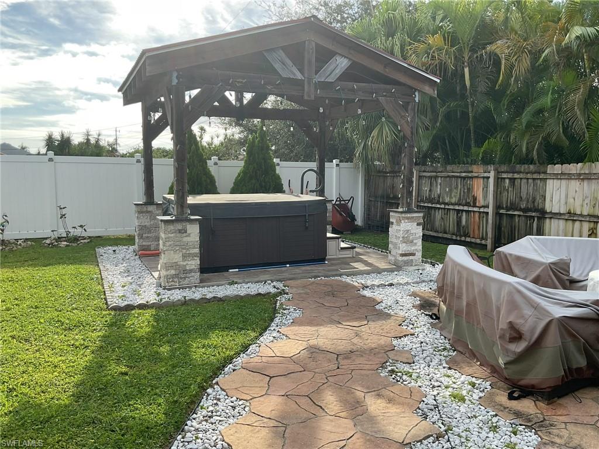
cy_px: 224
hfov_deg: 61.7
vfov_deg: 48.2
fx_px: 502
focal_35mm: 29
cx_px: 300
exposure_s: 1/944
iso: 16
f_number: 1.8
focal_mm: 3
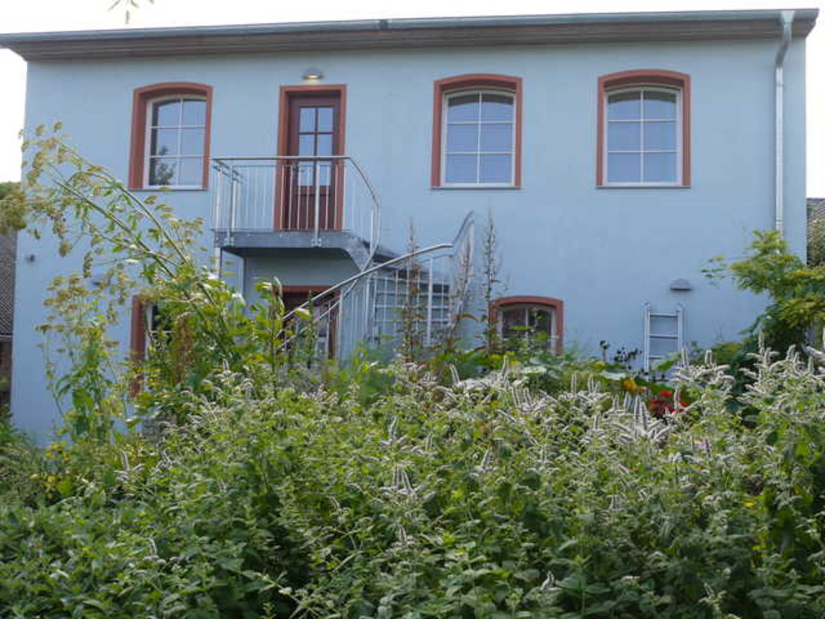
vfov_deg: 36.0
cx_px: 412
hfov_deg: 46.8
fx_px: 953
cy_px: 310
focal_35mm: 40
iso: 100
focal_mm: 20
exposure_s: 1/160
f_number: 5.6
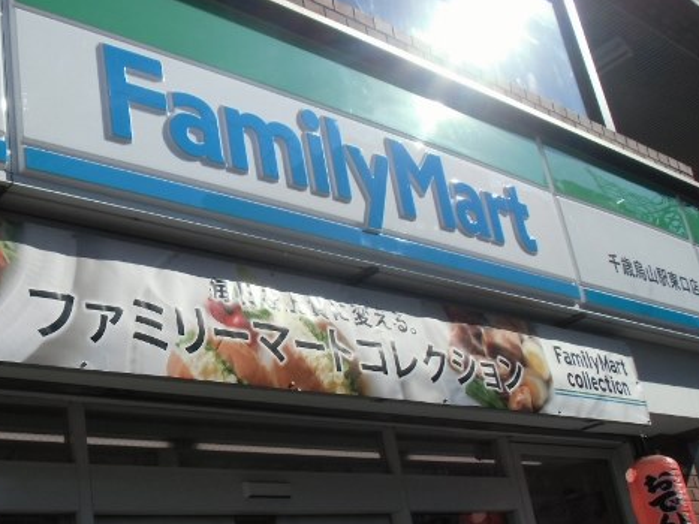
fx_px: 908
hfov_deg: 41.4
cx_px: 216
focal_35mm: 45
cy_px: 357
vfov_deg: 31.9
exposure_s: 1/800
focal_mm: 5.36
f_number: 3.5
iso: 64
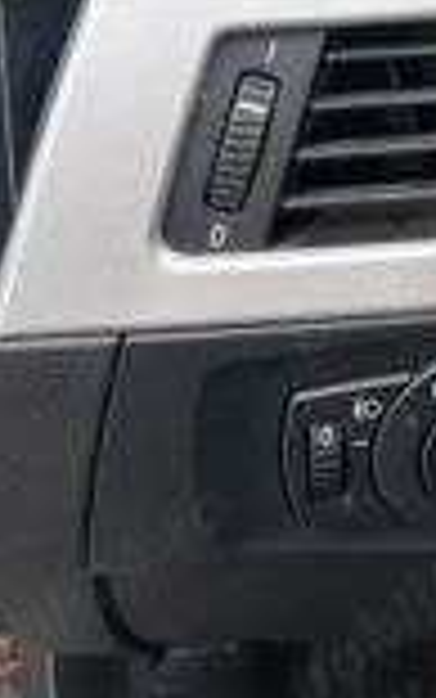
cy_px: -50
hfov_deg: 17.5
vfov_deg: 26.9
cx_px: 521
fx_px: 1349
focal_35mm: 71
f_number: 1.6
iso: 50
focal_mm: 5.96
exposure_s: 1/591
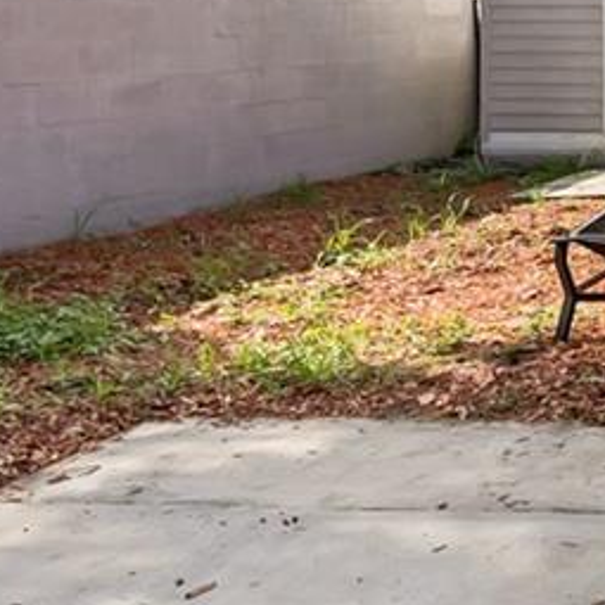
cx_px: 1084
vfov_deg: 25.7
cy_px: 18
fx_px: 1266
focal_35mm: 64
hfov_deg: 19.8
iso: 800
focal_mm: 12
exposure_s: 1/1250
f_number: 7.1
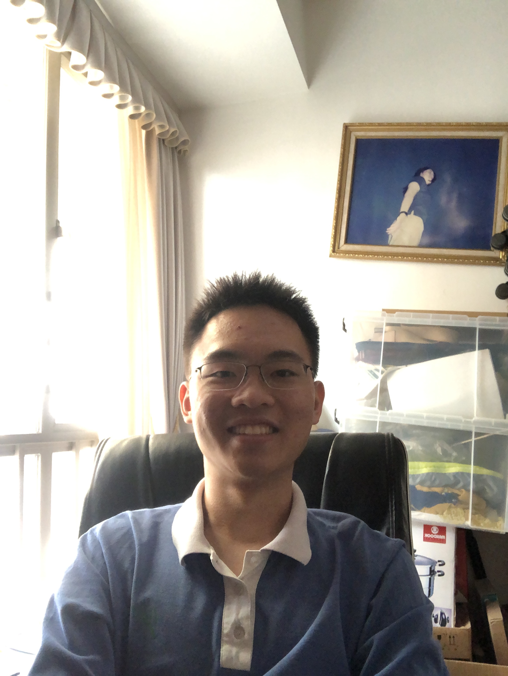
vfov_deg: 56.8
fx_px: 625
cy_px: 338
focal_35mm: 32
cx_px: 254
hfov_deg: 44.2
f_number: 2.2
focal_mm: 2.87
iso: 250
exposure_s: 1/50
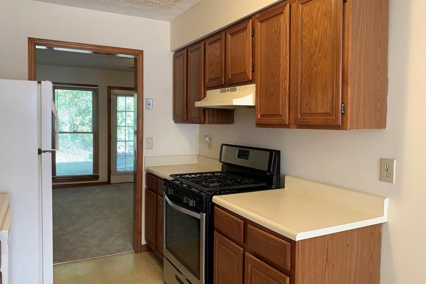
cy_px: 140
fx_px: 331
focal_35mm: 28
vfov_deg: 46.4
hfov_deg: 65.5
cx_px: 207
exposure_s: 1/60
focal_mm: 4.25
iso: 80
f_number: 1.8
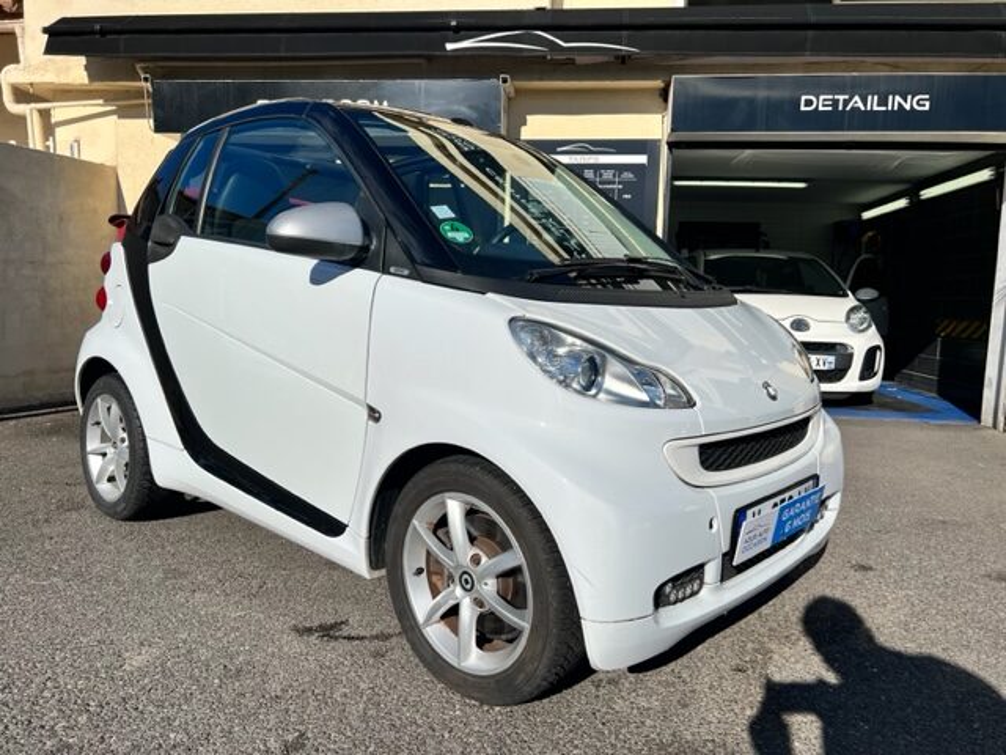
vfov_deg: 53.1
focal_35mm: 26
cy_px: 378
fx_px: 756
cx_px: 503
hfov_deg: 67.3
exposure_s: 1/11364
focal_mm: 5.7
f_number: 1.5
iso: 50
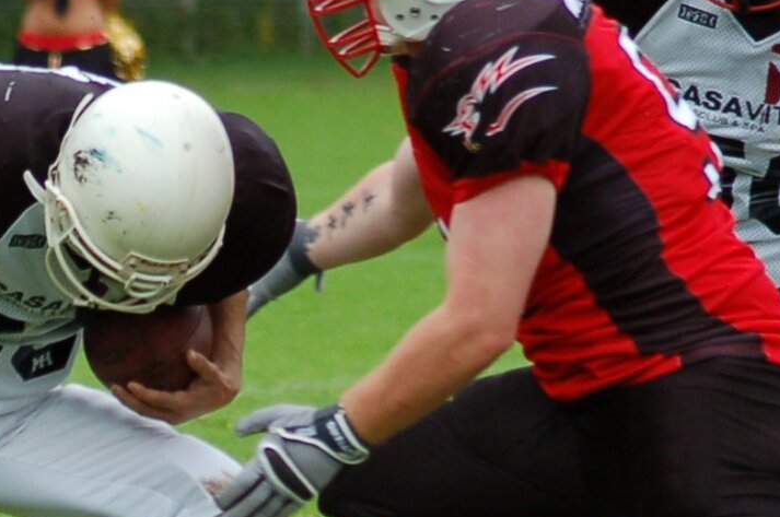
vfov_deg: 2.0
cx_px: 200
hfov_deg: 3.0
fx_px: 15013
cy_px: 491
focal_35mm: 694
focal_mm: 150
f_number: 4.5
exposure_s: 1/800
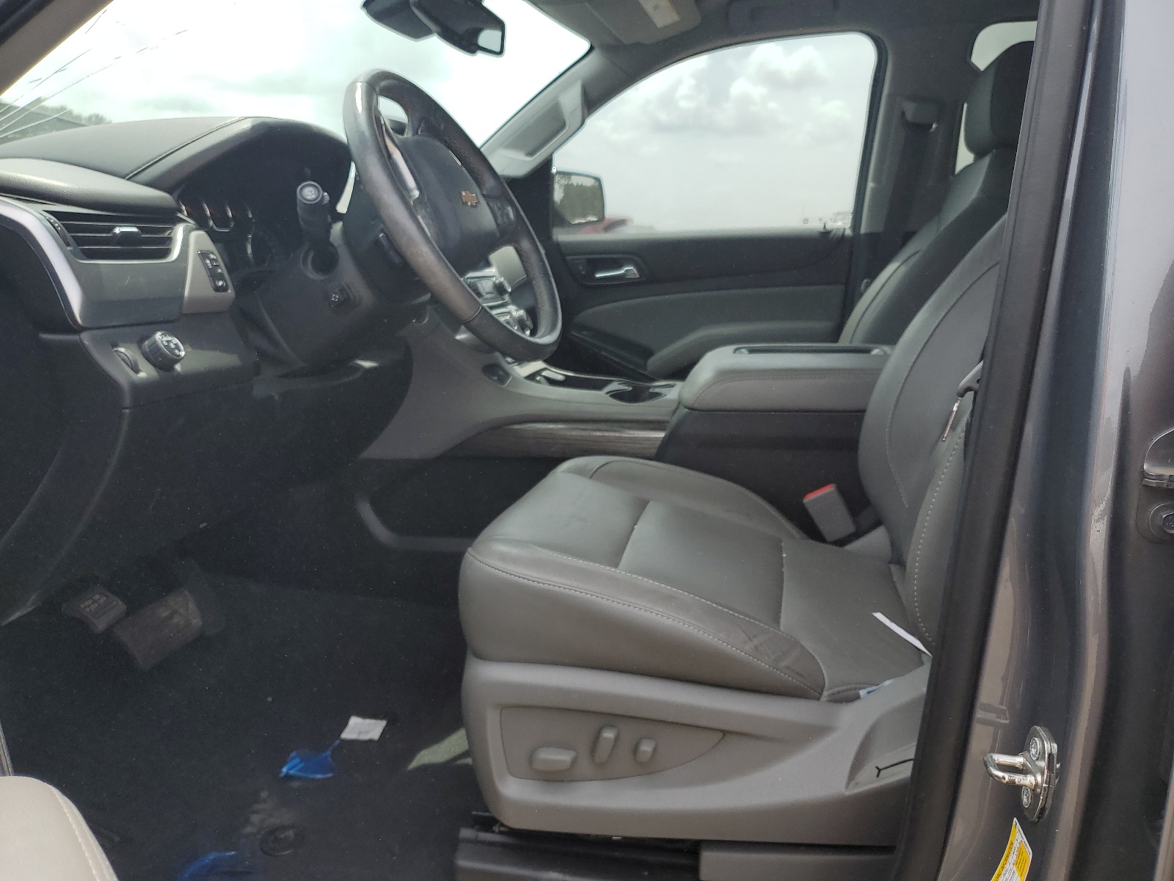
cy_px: 440
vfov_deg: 53.1
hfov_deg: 67.3
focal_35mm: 26
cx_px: 587
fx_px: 882
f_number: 1.5
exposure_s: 1/1111
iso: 50
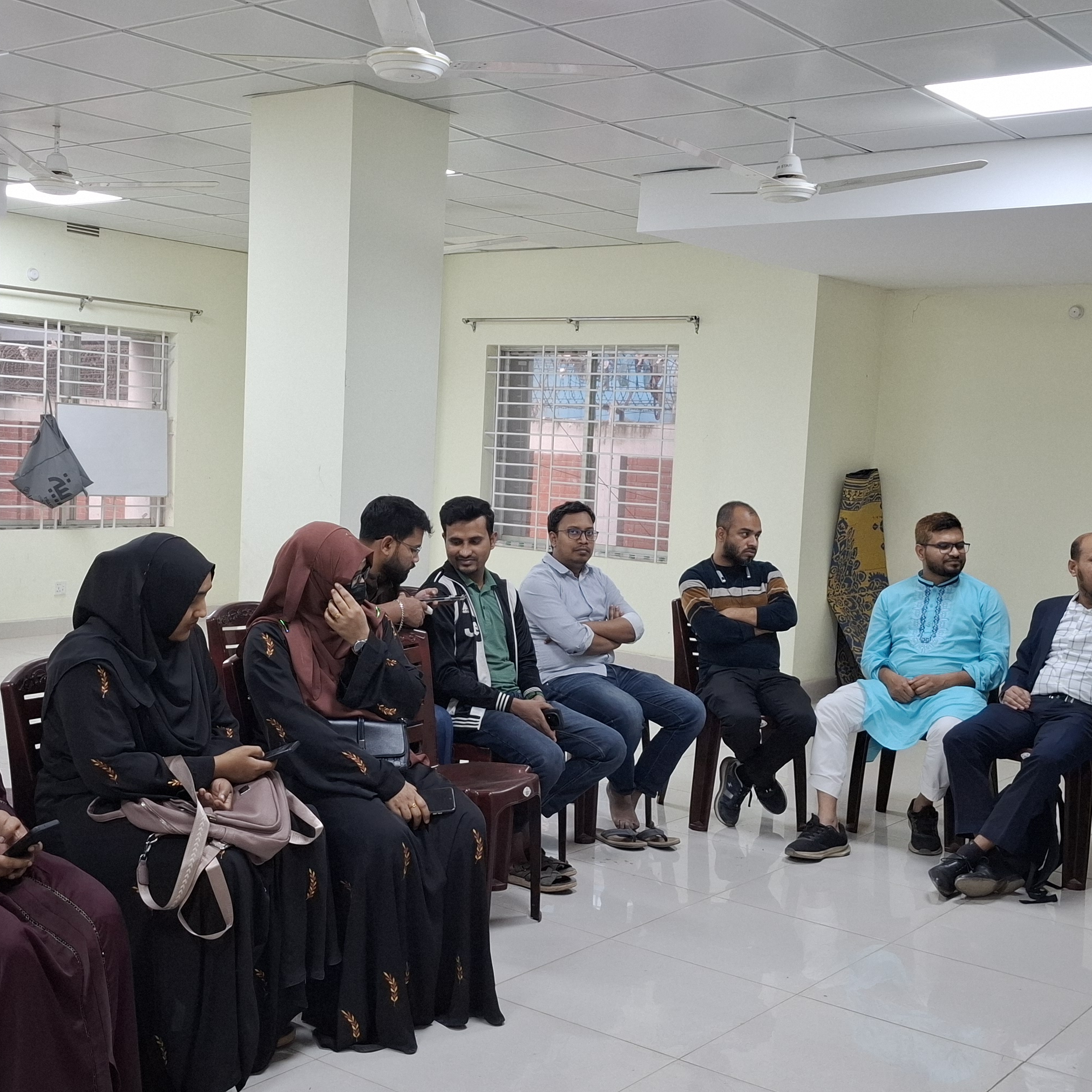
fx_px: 1463
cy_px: 548
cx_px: 499
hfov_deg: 40.9
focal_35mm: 41
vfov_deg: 40.9
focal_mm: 5.54
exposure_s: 1/100
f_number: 1.8
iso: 200
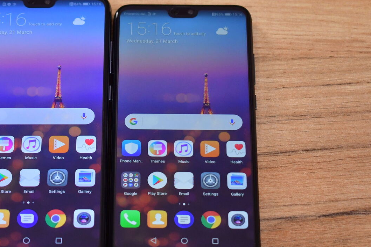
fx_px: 1288
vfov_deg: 11.0
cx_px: 130
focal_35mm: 125
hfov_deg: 16.4
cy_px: 118
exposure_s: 1/80
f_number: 5.3
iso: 1400
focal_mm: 46
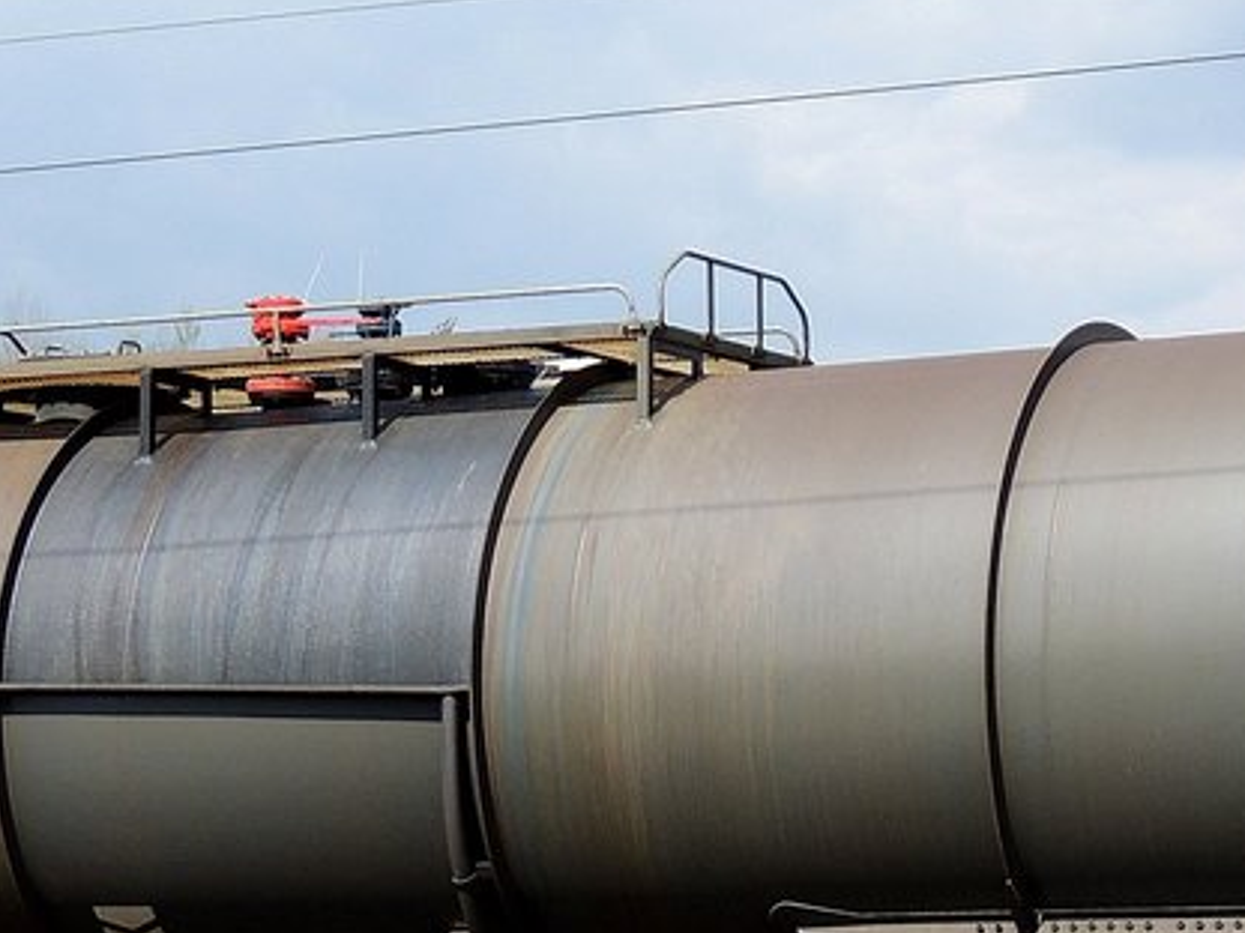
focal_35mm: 124
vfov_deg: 11.9
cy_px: 778
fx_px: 4460
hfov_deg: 15.9
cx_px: 500
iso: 100
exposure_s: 1/800
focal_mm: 7.6
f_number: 3.4
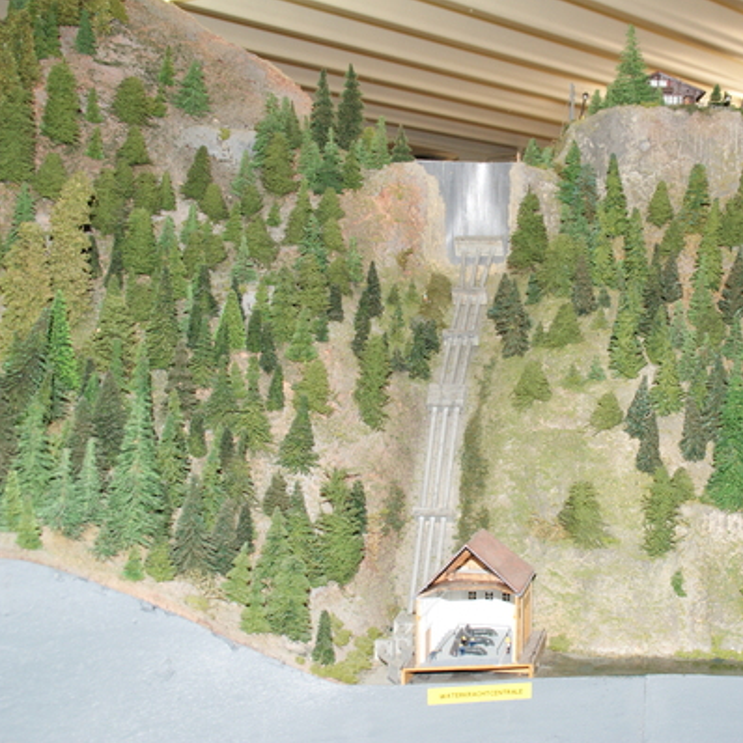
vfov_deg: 36.8
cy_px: 372
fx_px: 1117
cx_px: 477
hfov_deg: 36.5
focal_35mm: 46
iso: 400
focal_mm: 24
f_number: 5.6
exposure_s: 1/60
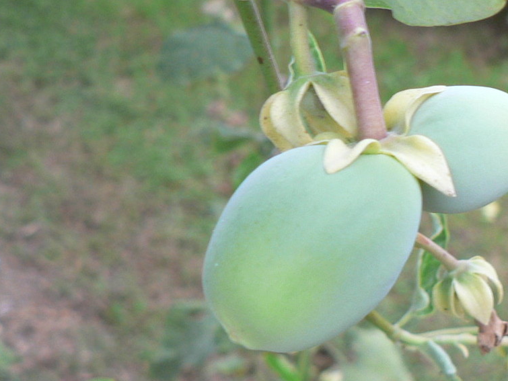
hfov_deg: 31.0
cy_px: 173
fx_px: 896
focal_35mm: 61
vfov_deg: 24.0
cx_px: 389
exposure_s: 1/30
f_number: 2.8
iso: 100
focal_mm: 6
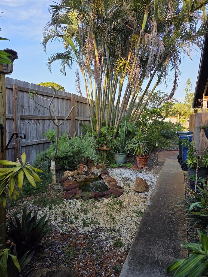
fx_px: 184
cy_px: 138
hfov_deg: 58.9
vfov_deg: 73.9
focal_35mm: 23
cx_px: 104
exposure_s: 1/1809
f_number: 1.8
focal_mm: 5.4
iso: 80
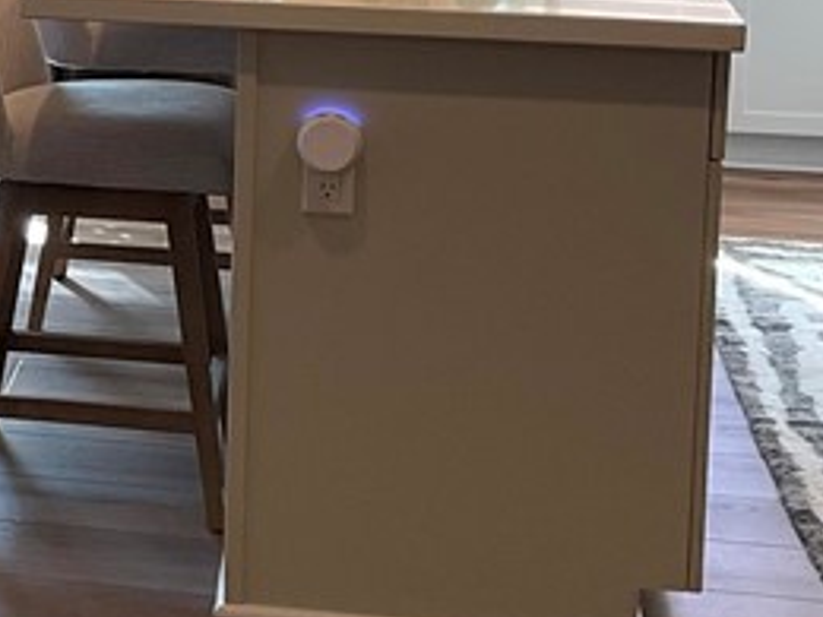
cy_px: -95
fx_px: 2710
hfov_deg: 16.2
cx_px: -288
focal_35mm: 114
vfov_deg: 12.7
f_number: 1.8
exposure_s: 1/120
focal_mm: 3
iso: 64
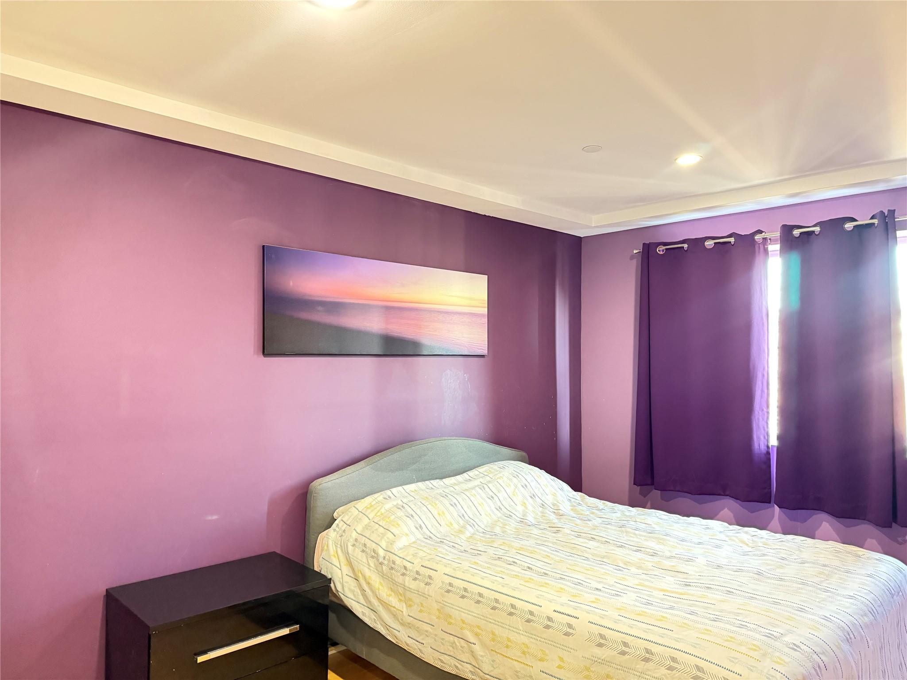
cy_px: 340
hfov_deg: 71.6
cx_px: 454
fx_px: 629
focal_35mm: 24
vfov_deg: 56.8
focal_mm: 6.76
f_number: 1.78
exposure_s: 1/24
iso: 1600
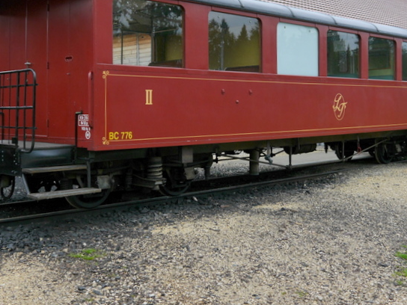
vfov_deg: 28.9
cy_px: 96
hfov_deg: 38.2
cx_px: 202
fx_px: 588
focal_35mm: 50
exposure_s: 1/100
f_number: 4
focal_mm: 17
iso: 160
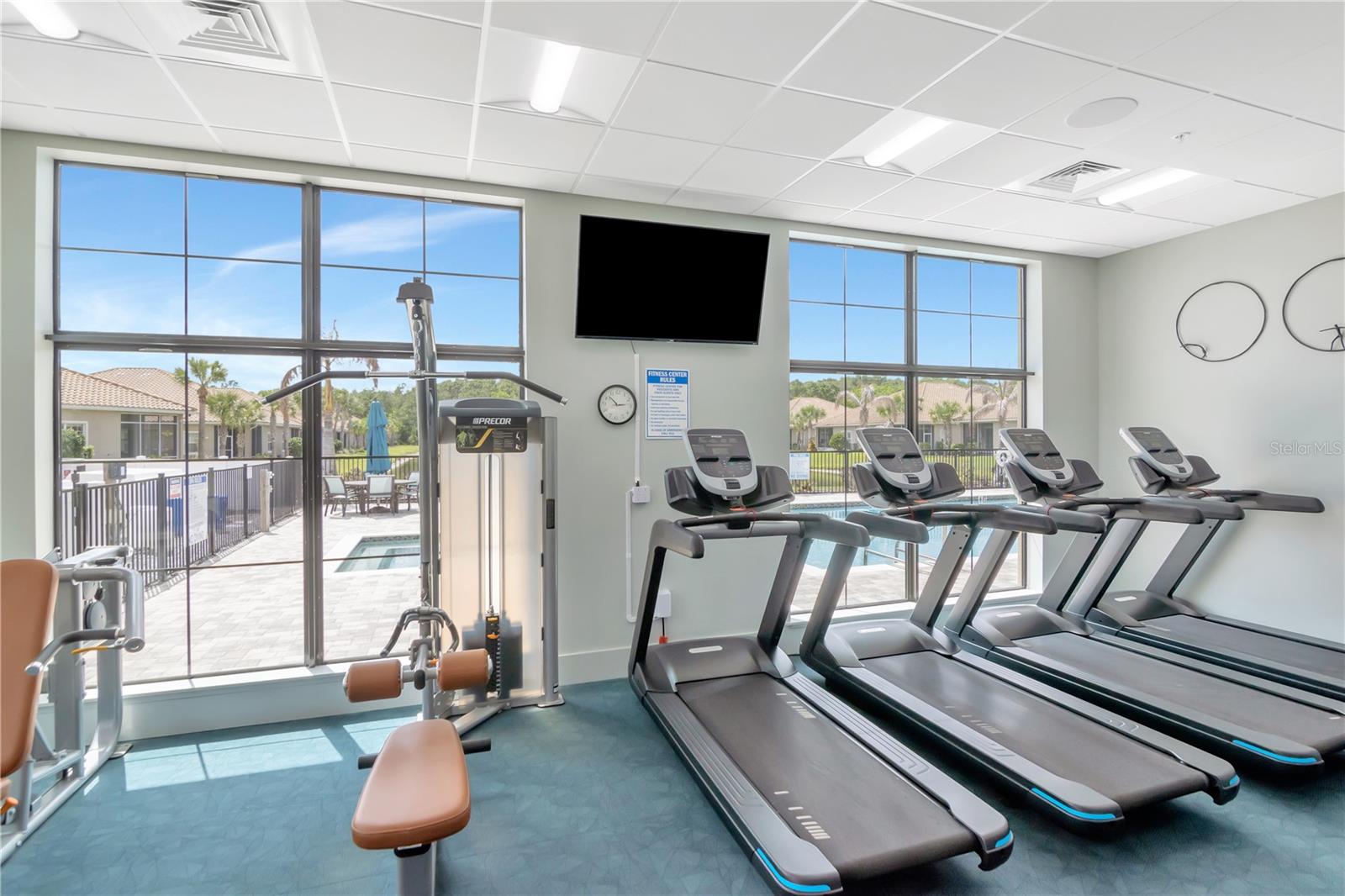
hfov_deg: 95.0
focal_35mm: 16
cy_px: 448
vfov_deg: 72.0
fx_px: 616
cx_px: 672
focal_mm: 11
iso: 200
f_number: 8
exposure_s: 1/250
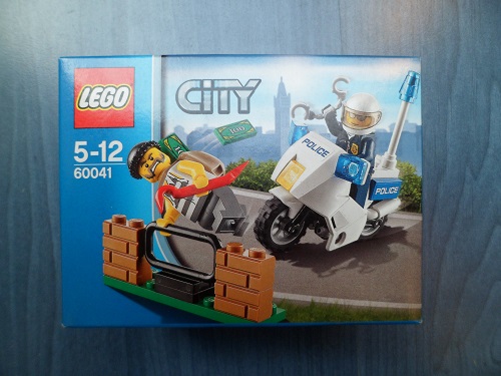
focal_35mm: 26
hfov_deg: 67.3
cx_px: 250
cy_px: 188
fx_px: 376
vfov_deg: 53.1
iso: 100
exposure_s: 1/45
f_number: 3.3
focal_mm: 4.9
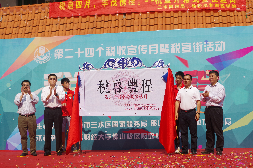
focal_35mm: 60
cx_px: 126
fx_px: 421
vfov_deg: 22.5
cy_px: 84
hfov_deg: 33.5
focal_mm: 40
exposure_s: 1/640
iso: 250
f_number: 9
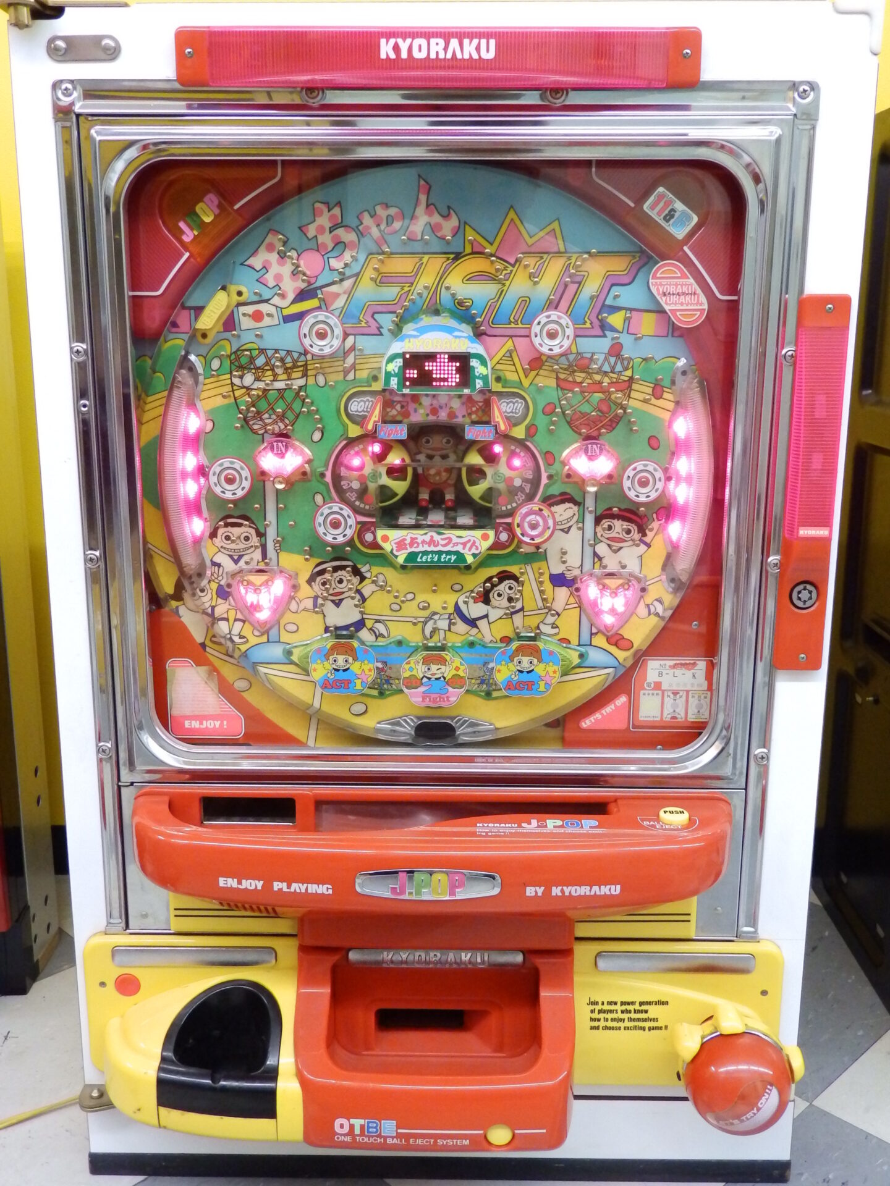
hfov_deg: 44.2
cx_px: 445
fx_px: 1097
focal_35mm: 32
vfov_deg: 56.8
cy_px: 593
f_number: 3.7
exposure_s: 1/20
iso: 800
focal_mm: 5.7
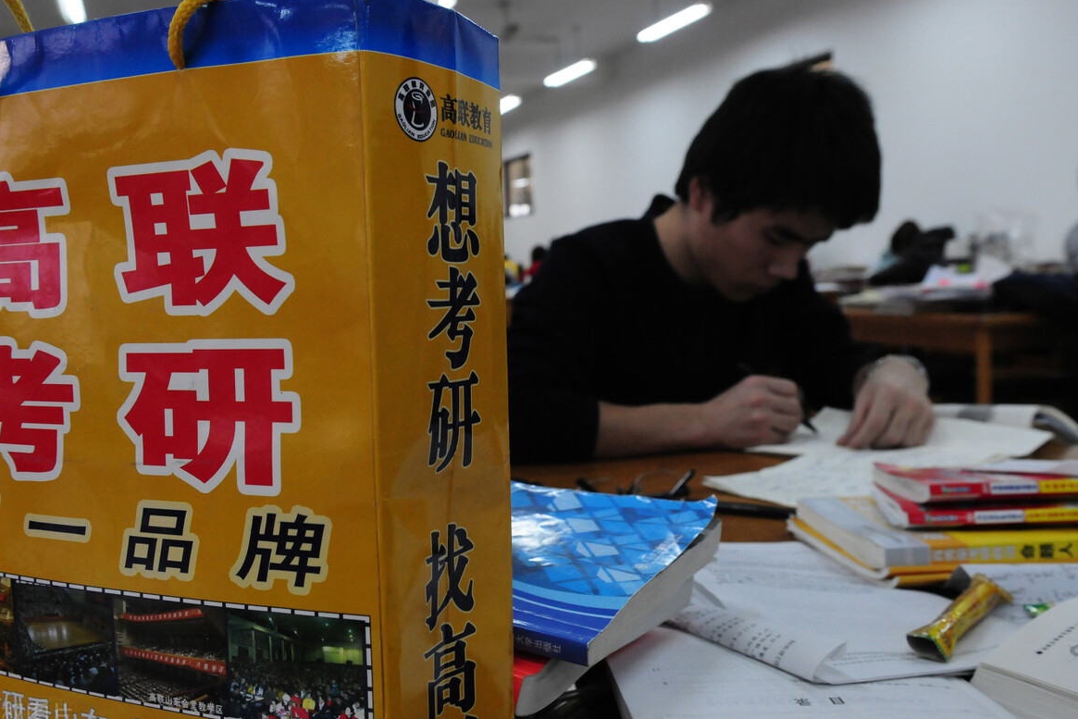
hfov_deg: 53.7
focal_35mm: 36
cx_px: 528
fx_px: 1064
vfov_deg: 37.4
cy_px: 365
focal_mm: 23
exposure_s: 1/60
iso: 1250
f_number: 5.6
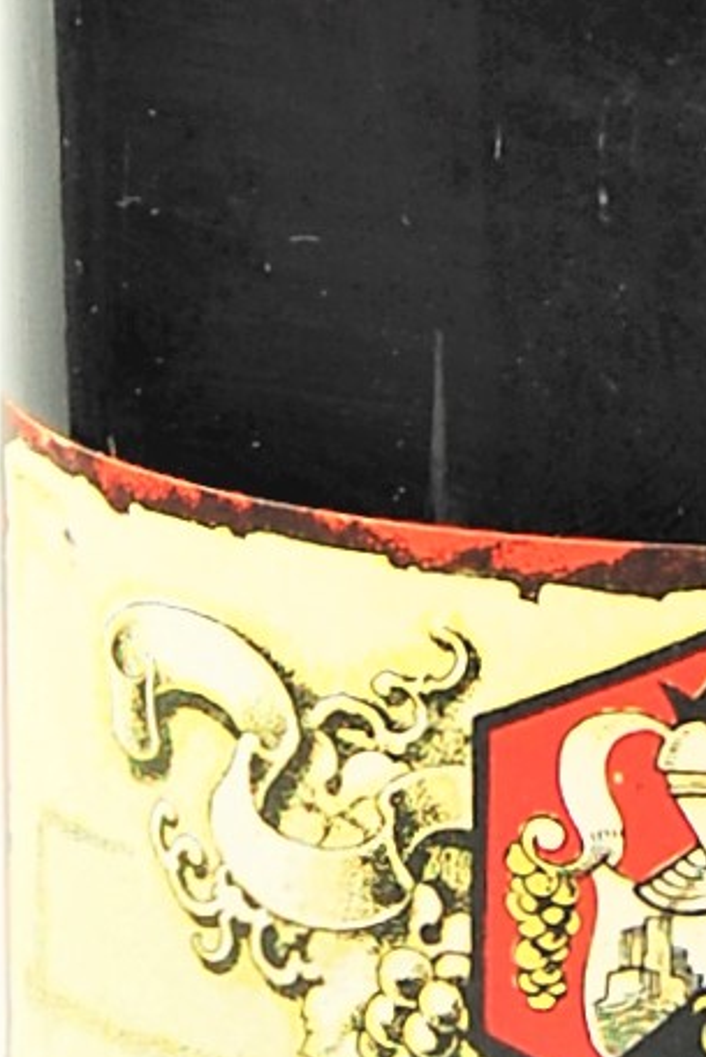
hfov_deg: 3.6
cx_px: 713
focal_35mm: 387
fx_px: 11375
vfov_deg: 5.3
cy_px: -542
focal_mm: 42
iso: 200
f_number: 8
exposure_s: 1/30
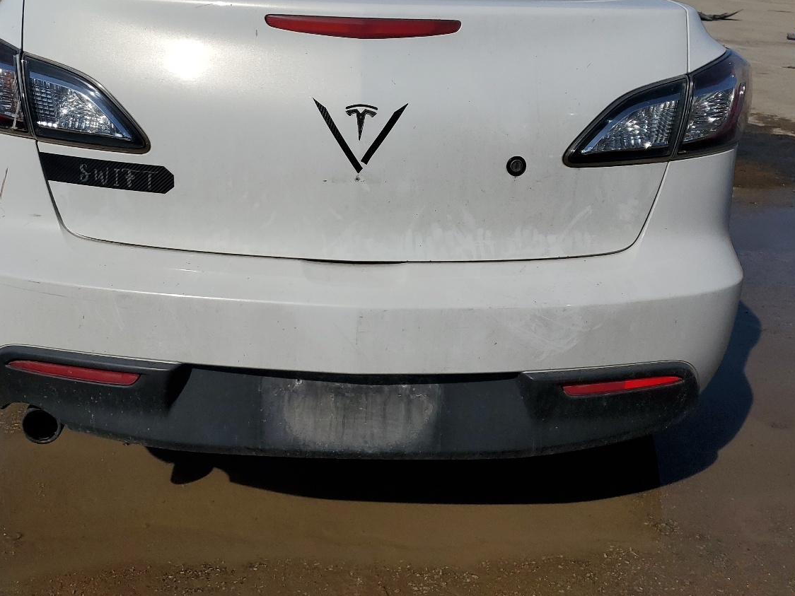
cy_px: 174
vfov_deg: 38.0
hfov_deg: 49.9
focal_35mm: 37
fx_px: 850
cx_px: 327
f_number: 1.5
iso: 52
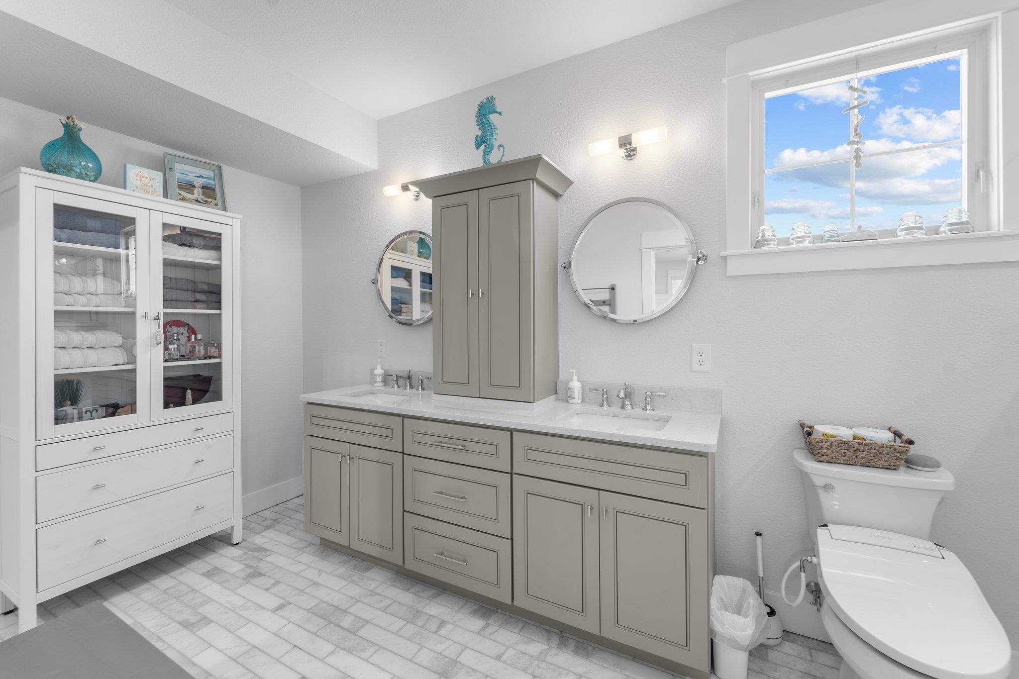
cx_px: 510
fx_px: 396
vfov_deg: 81.2
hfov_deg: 104.3
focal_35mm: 14
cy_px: 340
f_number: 8
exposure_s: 1
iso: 100
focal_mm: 14
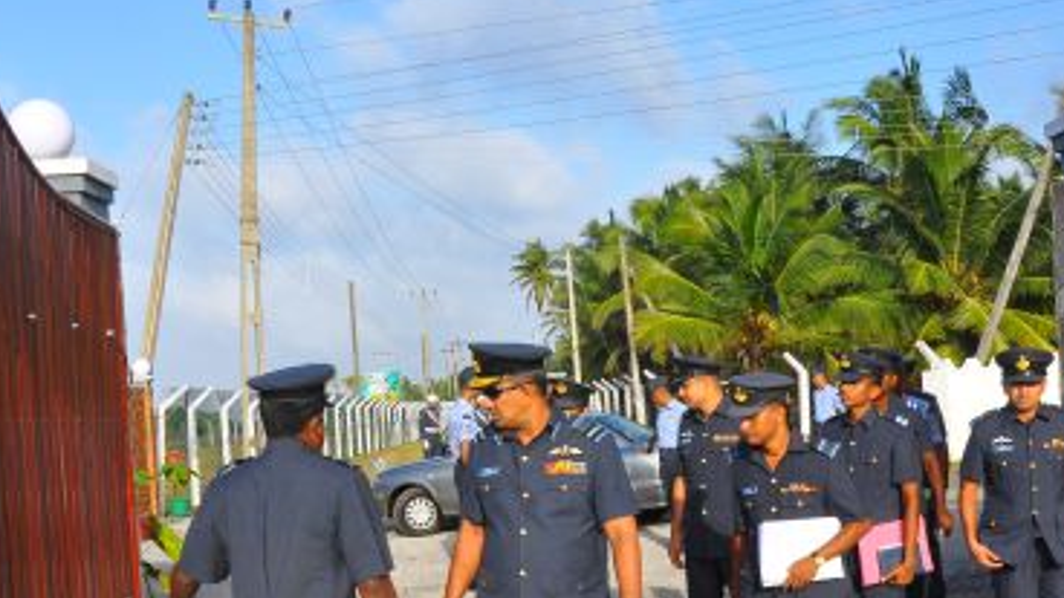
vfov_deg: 25.7
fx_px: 1298
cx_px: 544
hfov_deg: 44.6
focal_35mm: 46
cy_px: 442
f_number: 16
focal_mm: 18
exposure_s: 1/125
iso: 320
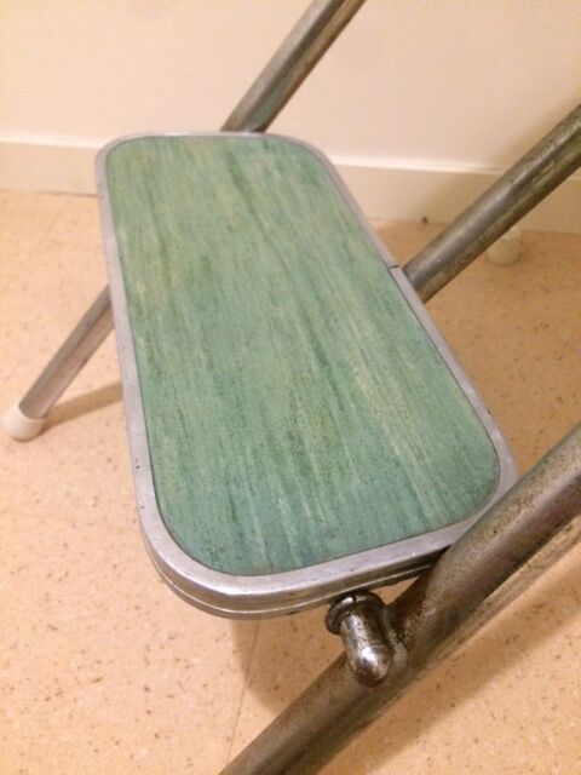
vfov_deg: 61.7
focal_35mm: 29
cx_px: 290
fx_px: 649
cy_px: 388
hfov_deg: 48.2
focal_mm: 4.15
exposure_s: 1/17
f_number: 2.2
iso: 400
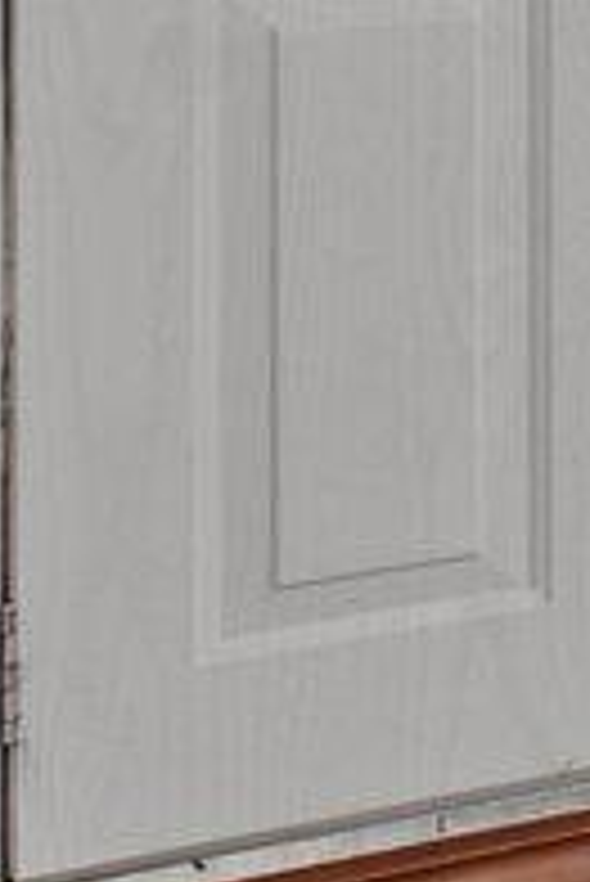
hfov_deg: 5.9
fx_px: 3583
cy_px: -684
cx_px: 3058
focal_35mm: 146
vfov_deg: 12.8
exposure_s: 1.3
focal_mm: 14
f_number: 8
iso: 250
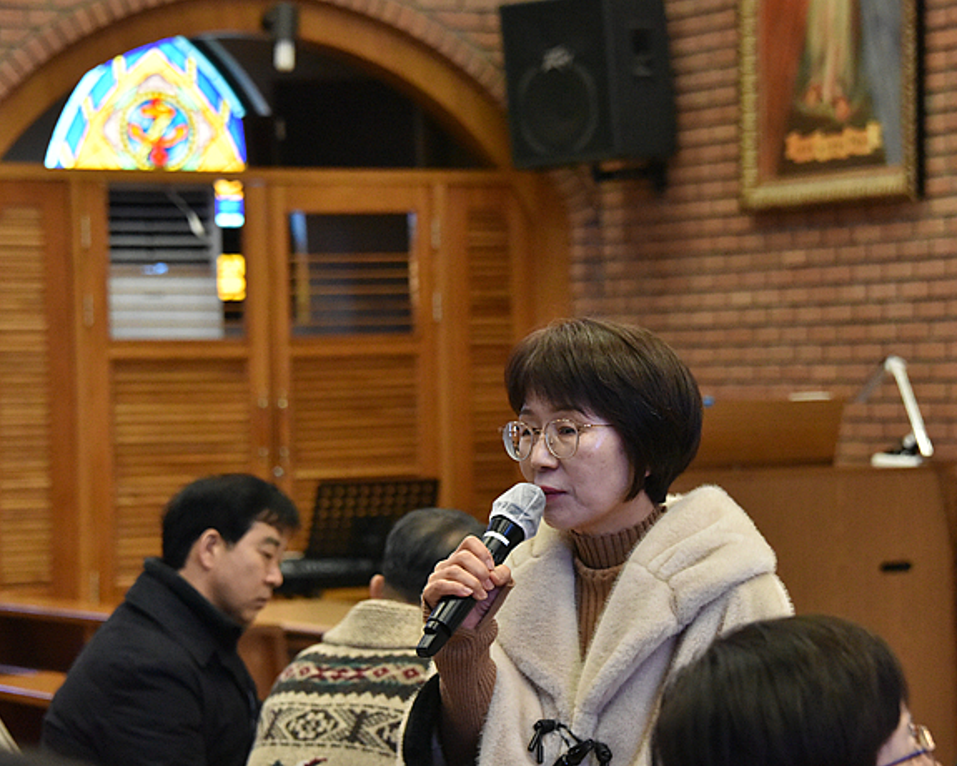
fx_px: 3880
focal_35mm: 137
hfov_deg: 14.0
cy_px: 419
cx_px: 586
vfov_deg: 11.3
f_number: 6.3
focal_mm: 105
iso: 6400
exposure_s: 1/125
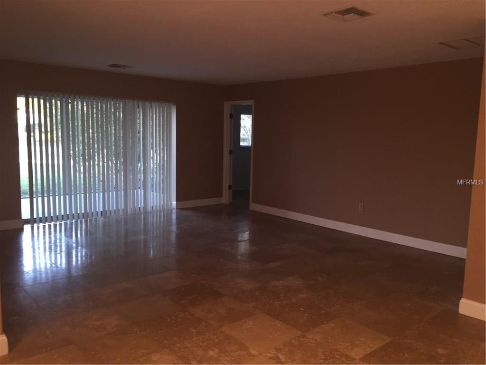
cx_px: 243
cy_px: 182
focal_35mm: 29
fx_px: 407
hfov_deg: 61.7
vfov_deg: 48.2
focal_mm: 4.15
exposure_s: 1/20
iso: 200
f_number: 2.2
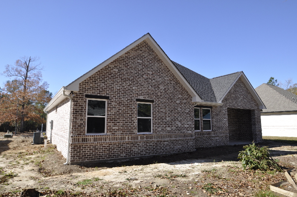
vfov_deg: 56.0
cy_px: 98
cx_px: 148
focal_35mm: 22
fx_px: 185
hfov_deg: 77.4
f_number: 9
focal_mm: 15
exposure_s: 1/320
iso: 200
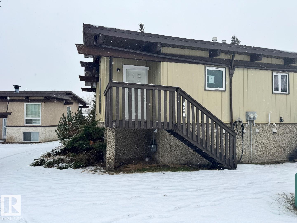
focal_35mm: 24
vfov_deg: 56.8
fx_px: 206
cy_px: 112
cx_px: 148
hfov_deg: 71.6
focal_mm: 6.76
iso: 80
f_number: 1.78
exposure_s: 1/1151
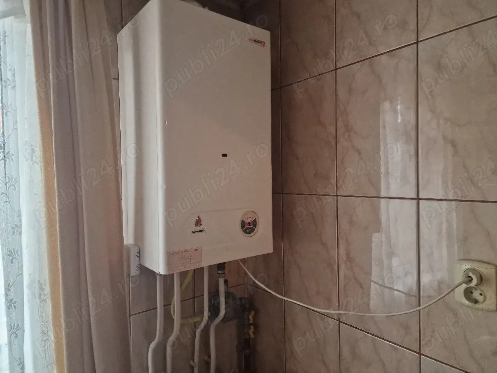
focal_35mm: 23
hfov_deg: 73.9
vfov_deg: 58.9
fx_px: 330
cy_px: 186
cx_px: 248
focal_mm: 6.4
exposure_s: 1/120
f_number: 1.8
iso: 500
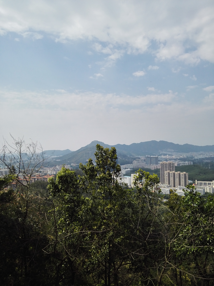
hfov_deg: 48.2
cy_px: 143
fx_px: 239
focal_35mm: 29
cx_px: 107
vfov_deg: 61.7
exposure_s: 1/3937
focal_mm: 3.8
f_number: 2
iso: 100
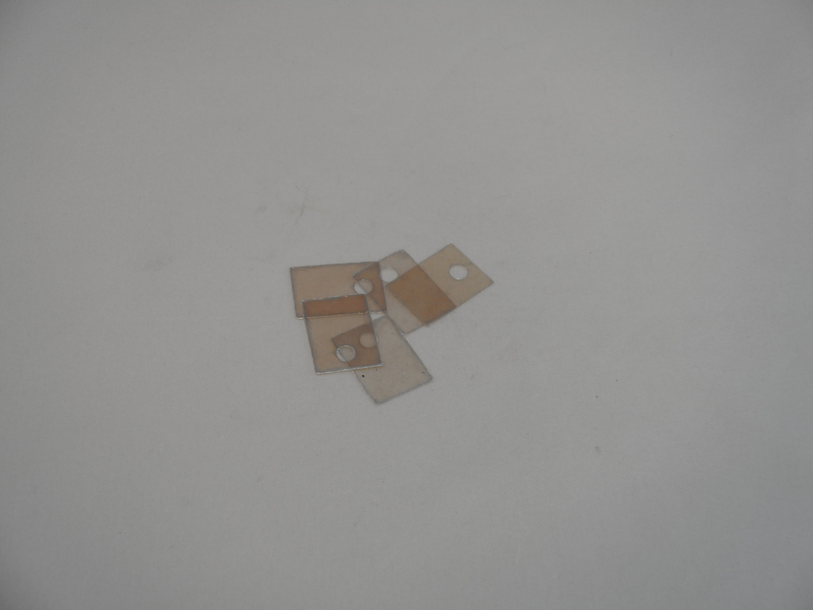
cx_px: 406
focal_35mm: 89
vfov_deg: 16.6
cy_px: 305
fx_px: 2090
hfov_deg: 22.0
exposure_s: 1/60
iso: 140
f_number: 5.6
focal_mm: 15.9
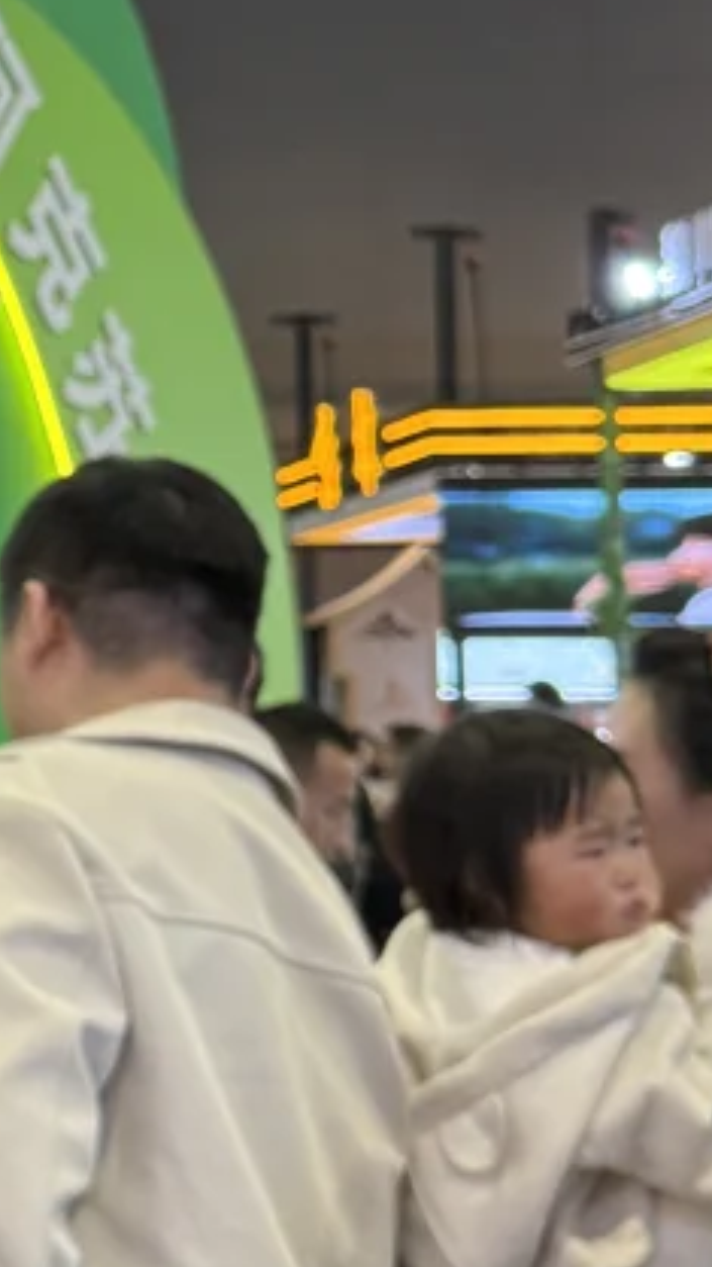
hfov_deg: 12.1
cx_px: -642
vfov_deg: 23.6
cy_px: 461
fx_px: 3022
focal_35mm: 90
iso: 250
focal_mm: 6.76
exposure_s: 1/119
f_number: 1.78
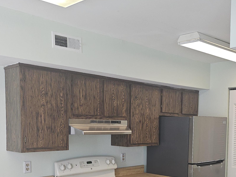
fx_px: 314
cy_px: 145
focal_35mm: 46
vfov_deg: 30.6
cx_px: 161
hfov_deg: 40.6
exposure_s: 1/60
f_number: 1.8
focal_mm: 5
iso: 64
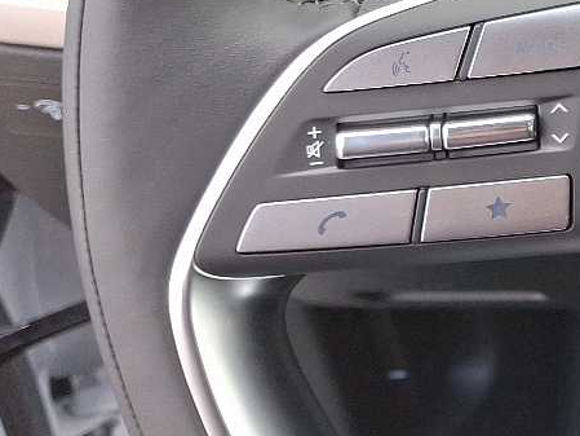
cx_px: 1010
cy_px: -111
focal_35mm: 89
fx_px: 1492
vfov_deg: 15.9
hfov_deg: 18.0
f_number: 1.8
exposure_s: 1/120
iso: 32
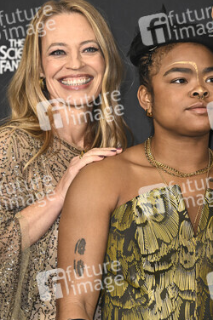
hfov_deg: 10.1
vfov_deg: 15.1
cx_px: 105
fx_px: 1209
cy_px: 153
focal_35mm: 136
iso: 2000
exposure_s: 1/320
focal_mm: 128
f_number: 5.6
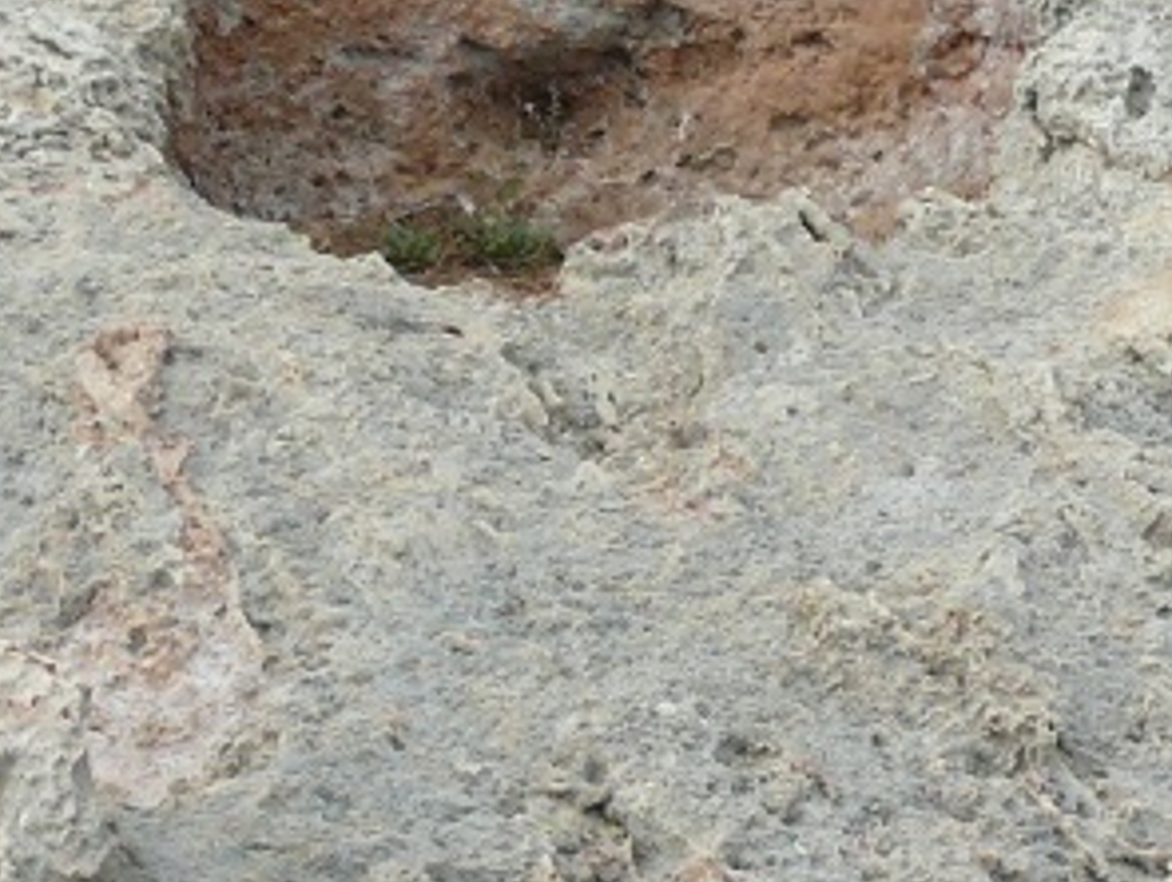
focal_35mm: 174
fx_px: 5898
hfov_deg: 11.2
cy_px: 942
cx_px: 1146
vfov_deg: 8.5
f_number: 4
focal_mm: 7.4
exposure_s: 1/200
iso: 100
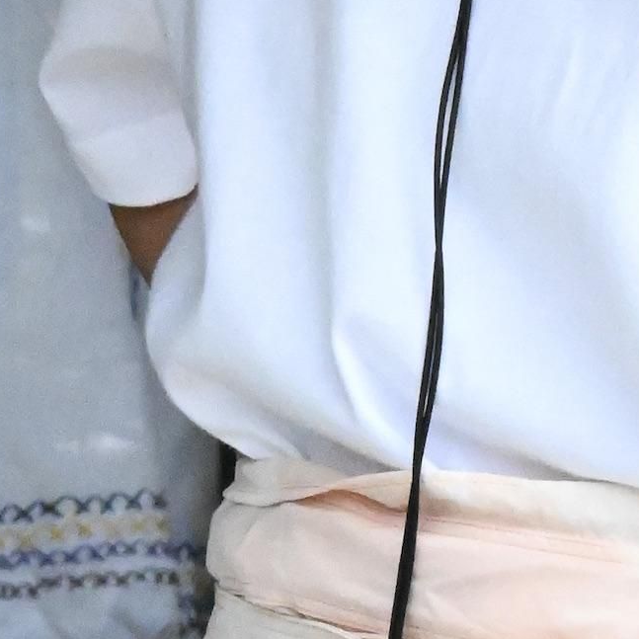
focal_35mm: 603
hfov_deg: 2.9
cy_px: -402
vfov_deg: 2.9
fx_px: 12593
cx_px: 590
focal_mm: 110
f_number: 14
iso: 12800
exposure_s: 1/3200
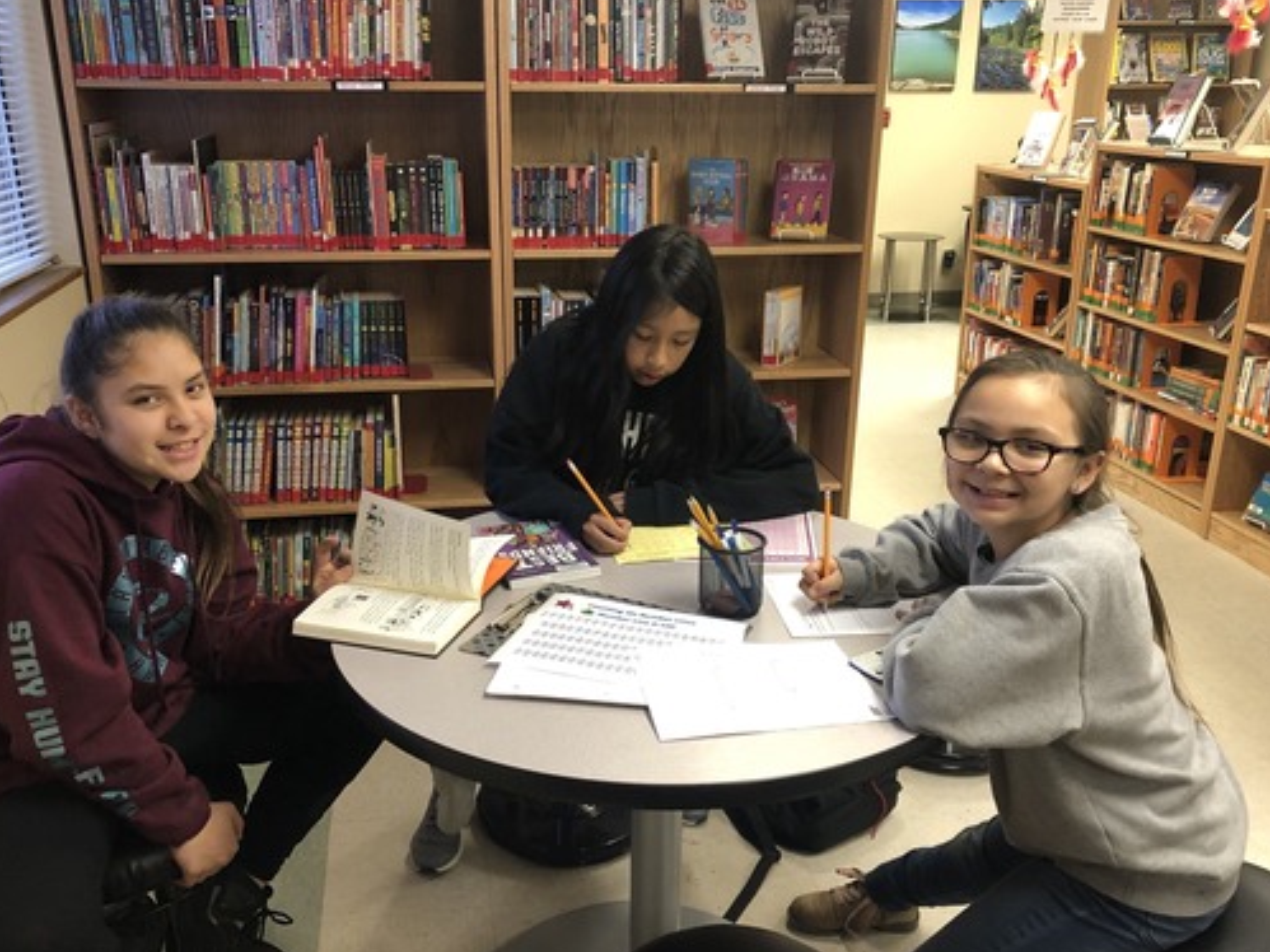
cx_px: 626
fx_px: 1174
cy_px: 493
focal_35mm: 32
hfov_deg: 56.8
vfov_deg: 44.1
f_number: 1.8
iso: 64
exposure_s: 1/15
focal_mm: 3.99
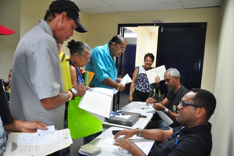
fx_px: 175
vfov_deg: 47.8
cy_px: 78
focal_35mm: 27
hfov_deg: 67.4
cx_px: 117
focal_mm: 18
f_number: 3.5
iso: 1000
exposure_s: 1/60
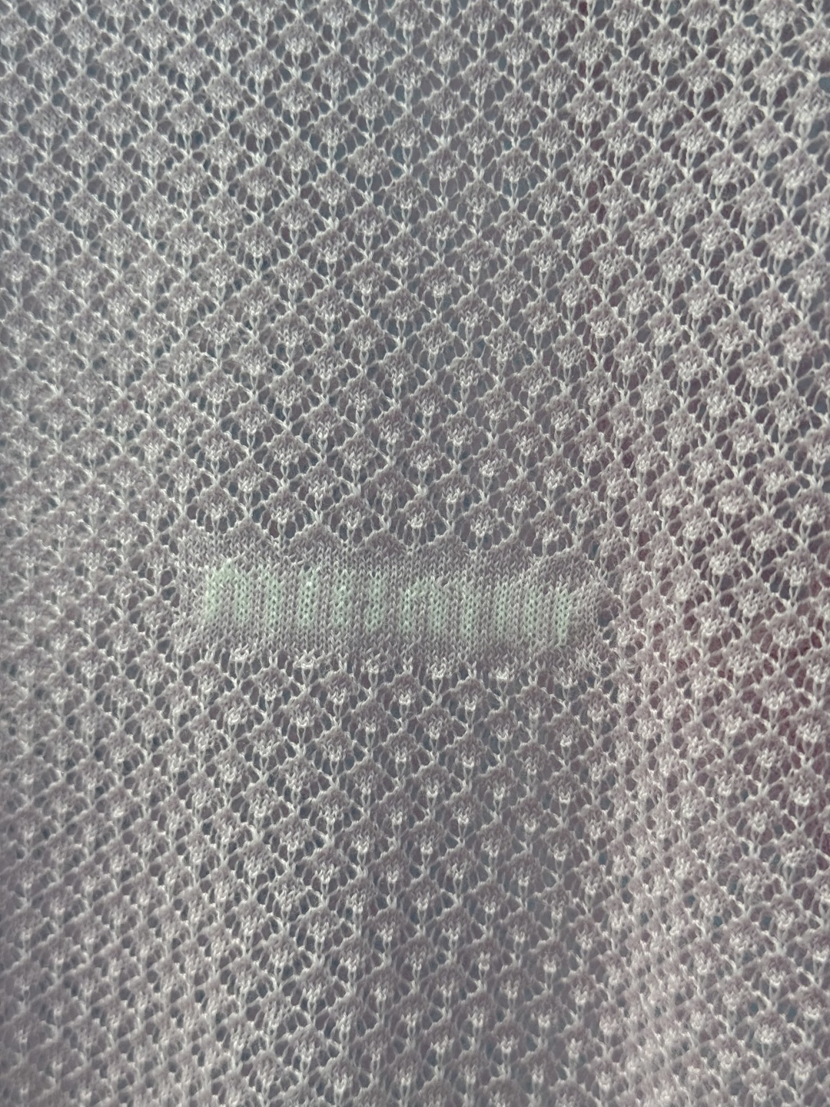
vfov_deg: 39.7
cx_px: 415
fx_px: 1535
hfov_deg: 30.3
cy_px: 554
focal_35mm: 48
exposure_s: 1/121
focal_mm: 6.76
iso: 80
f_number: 1.78
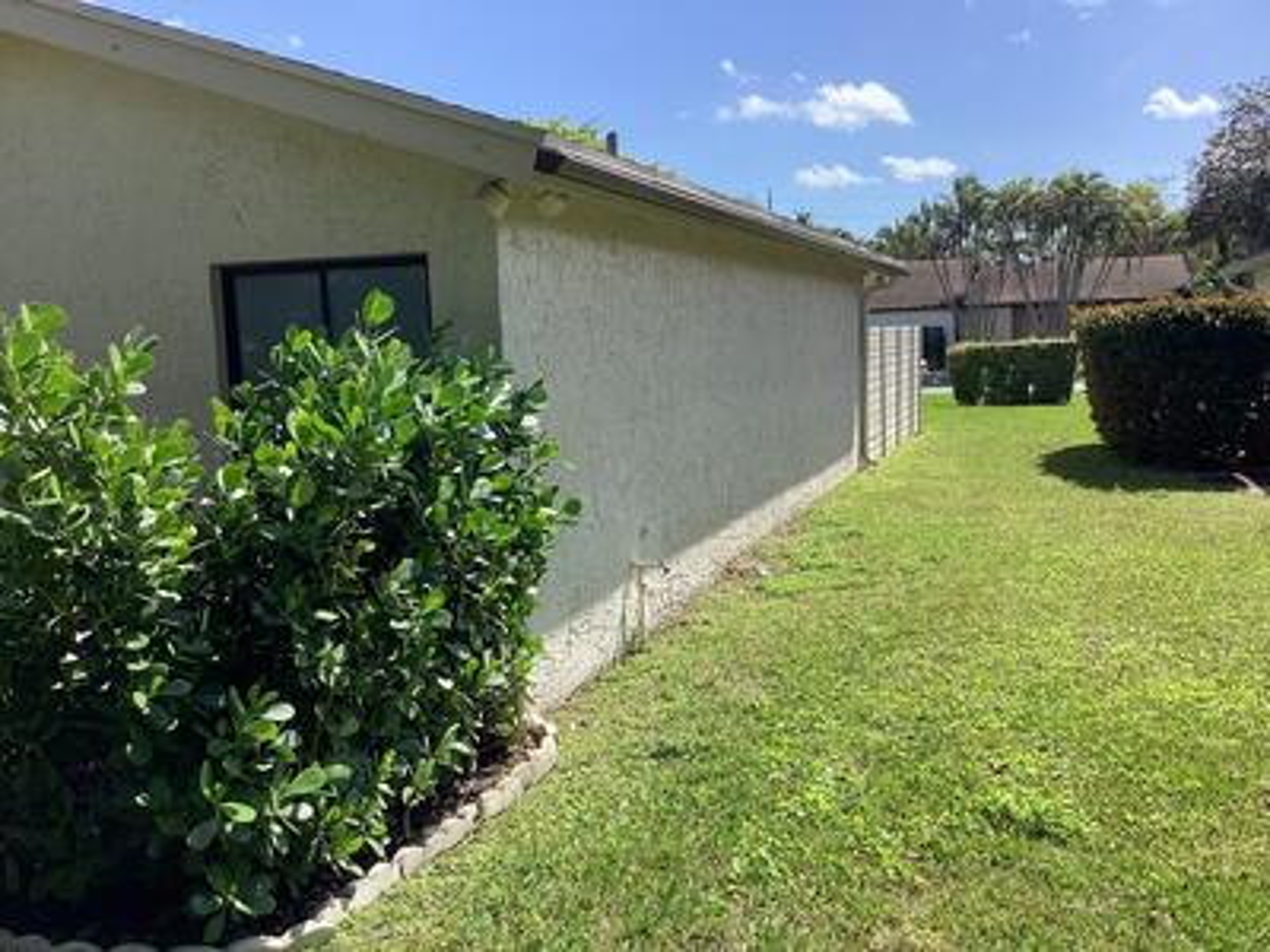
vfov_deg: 45.4
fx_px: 1137
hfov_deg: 58.4
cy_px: 476
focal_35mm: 31
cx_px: 635
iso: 25
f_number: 2.4
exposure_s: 1/823
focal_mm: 3.3
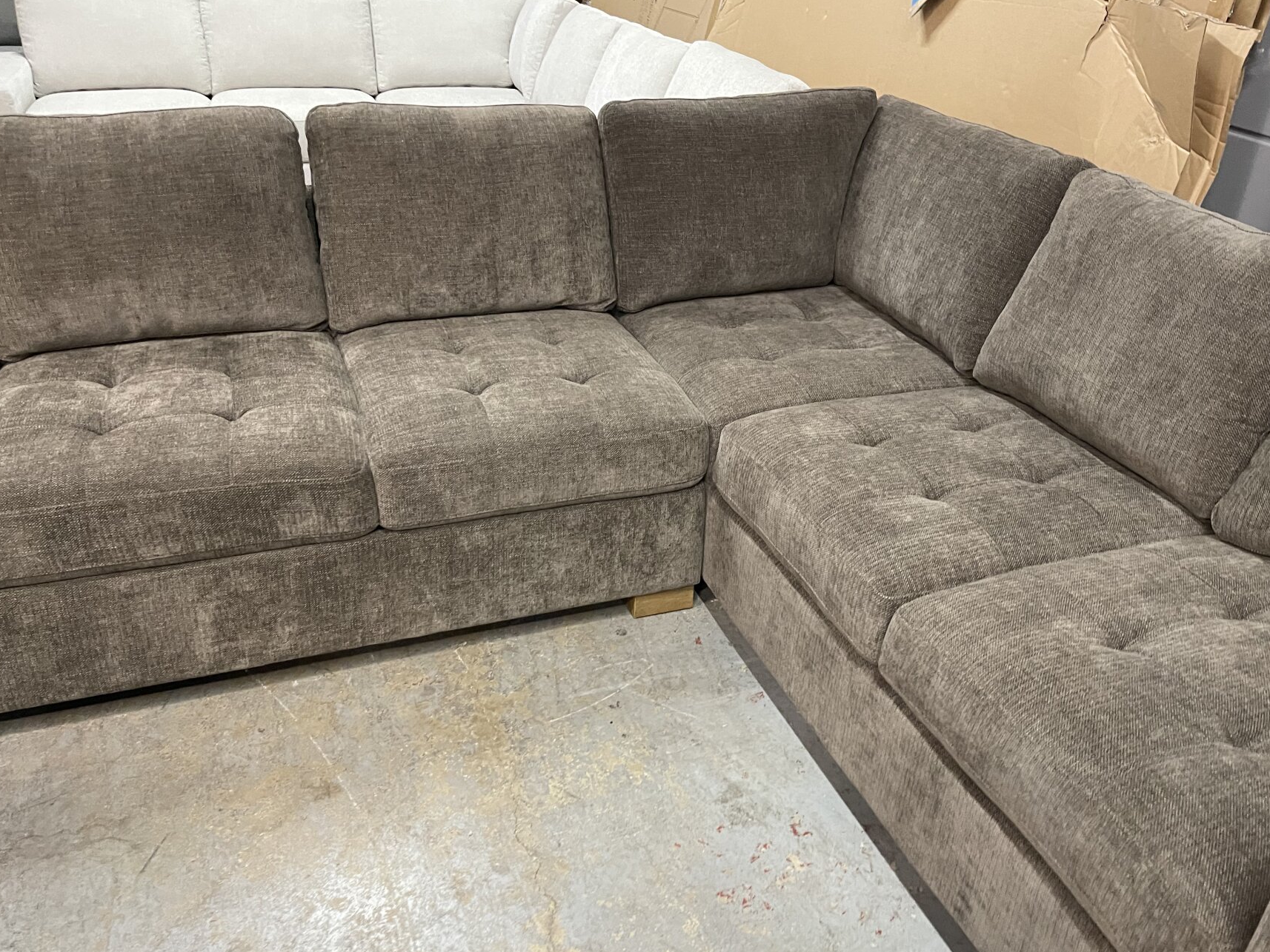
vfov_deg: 49.7
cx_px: 693
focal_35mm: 28
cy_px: 519
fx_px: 1027
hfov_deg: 63.3
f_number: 1.6
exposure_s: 1/60
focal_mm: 5.1
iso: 500
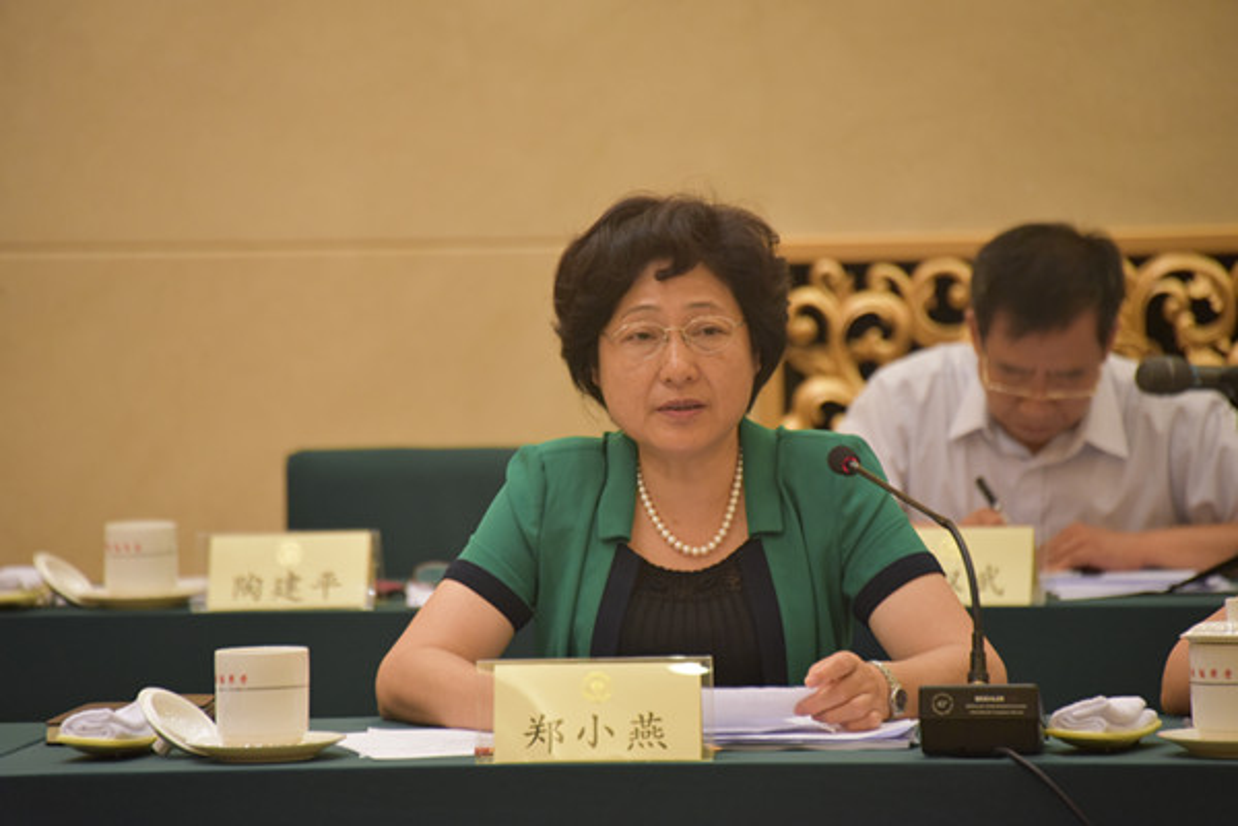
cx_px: 619
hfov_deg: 6.9
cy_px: 413
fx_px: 10316
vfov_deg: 4.6
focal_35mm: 300
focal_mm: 300
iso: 4000
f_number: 5.6
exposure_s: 1/125
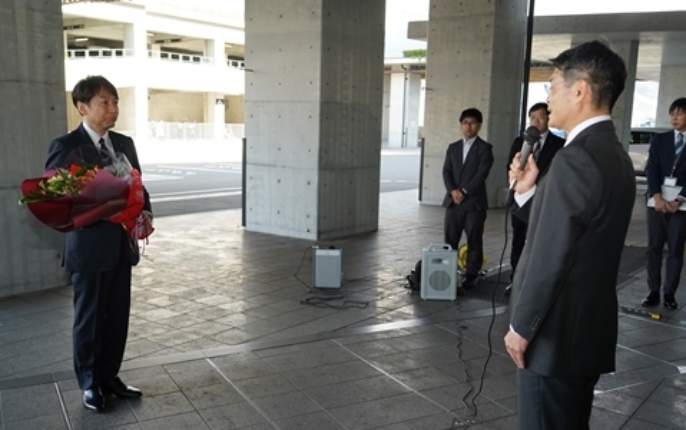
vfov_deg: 37.3
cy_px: 227
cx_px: 334
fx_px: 636
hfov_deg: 56.7
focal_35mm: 34
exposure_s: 1/400
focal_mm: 32
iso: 800
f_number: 4
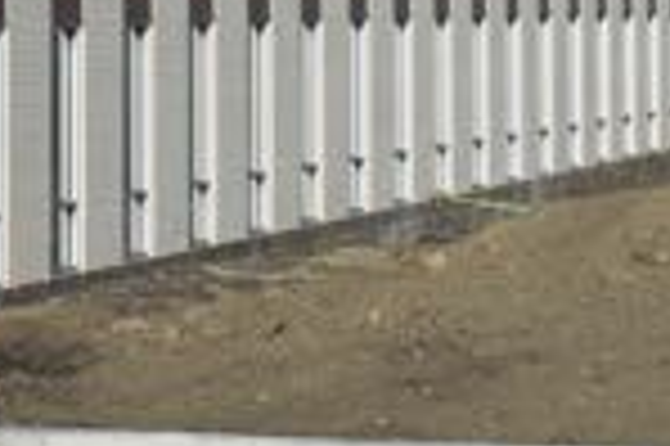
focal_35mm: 201
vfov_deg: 6.7
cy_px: -228
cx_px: -189
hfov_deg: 10.1
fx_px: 3737
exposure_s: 1/320
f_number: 9
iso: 100
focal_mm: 28
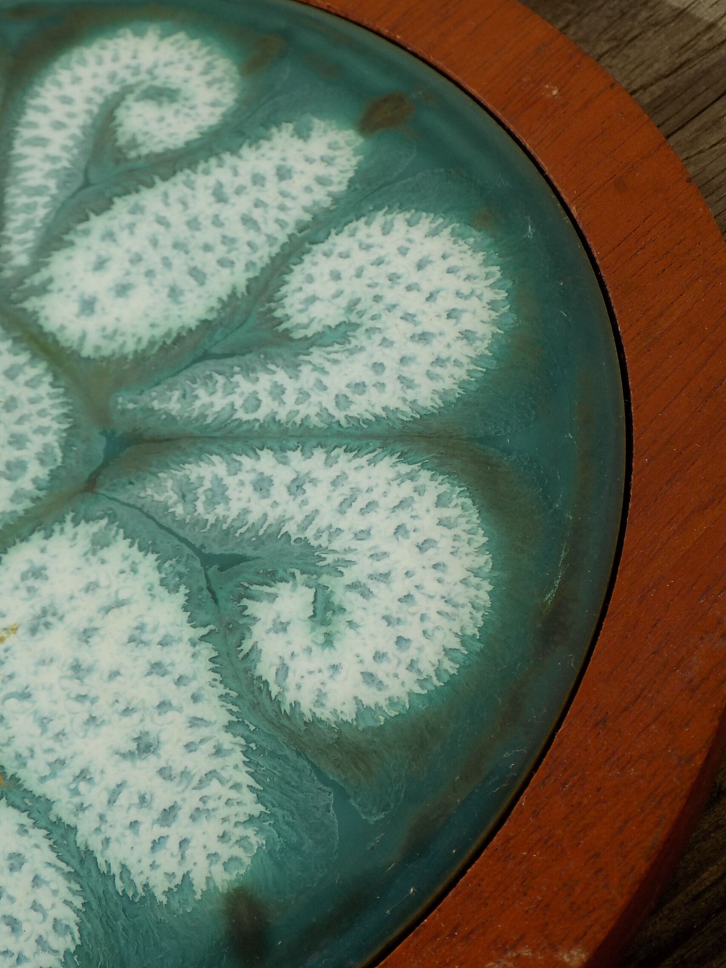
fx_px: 1454
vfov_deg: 36.8
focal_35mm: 52
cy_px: 484
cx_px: 363
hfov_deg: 28.0
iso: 80
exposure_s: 1/800
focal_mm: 9.3
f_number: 3.9
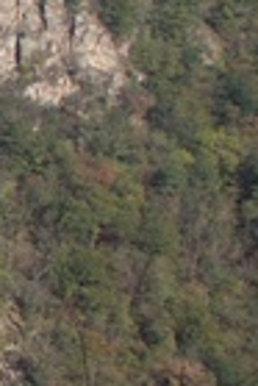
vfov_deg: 10.5
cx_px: -544
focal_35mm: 196
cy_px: 142
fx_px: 2102
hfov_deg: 6.4
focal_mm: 4.6
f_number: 8
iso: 80
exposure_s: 1/100
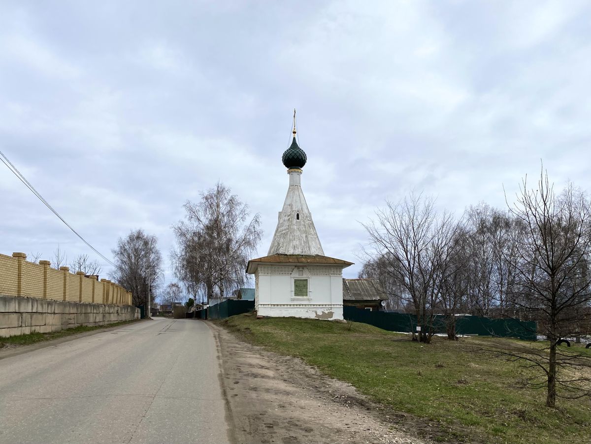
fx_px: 444
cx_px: 296
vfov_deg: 53.1
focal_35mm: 26
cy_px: 222
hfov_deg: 67.3
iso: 32
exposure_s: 1/3984
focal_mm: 4.25
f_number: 1.8
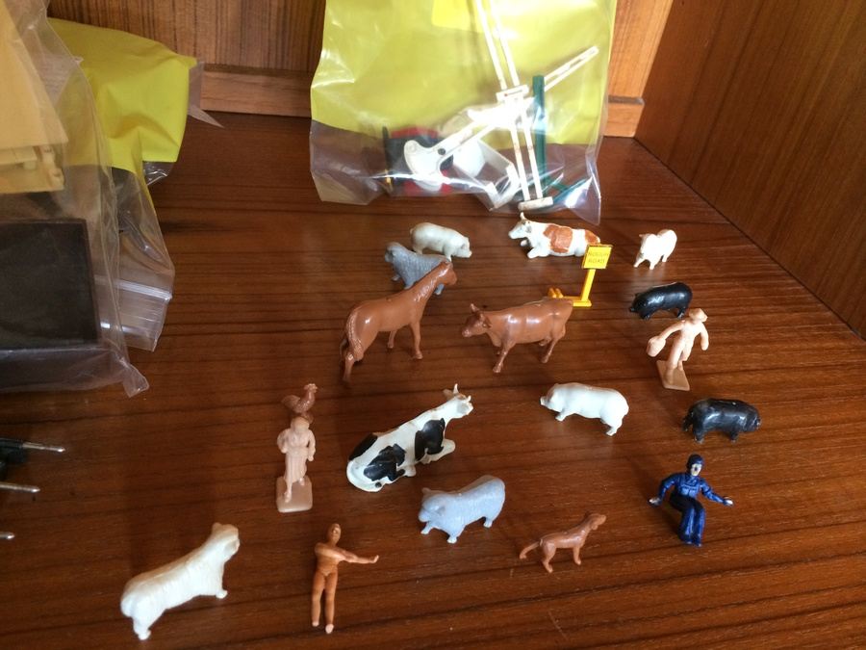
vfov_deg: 46.8
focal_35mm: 30
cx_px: 433
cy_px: 325
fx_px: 751
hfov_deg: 60.0
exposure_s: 1/30
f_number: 2.2
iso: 200
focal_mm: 4.12
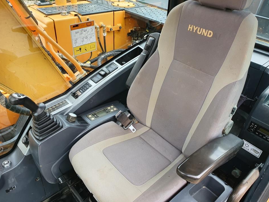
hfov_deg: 63.4
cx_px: 142
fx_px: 218
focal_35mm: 28
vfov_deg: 49.7
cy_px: 101
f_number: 2.4
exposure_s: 1/100
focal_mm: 4.32
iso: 80
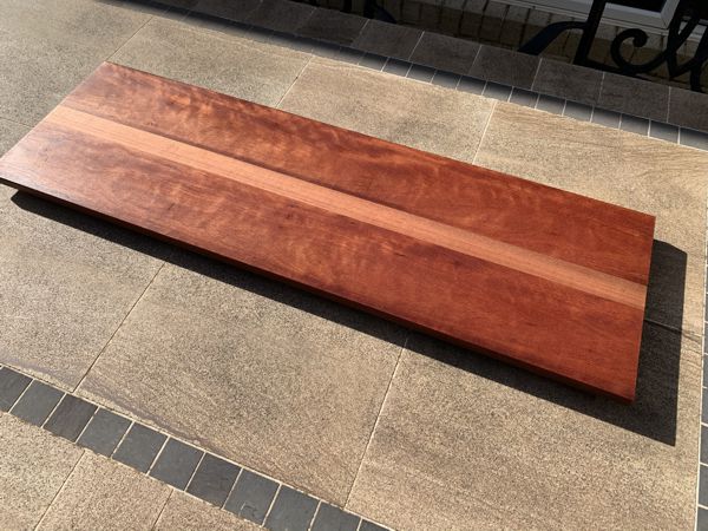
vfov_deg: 53.1
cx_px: 354
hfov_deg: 67.3
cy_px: 266
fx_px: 532
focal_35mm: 26
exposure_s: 1/1368
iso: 25
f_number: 1.8
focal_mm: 4.25
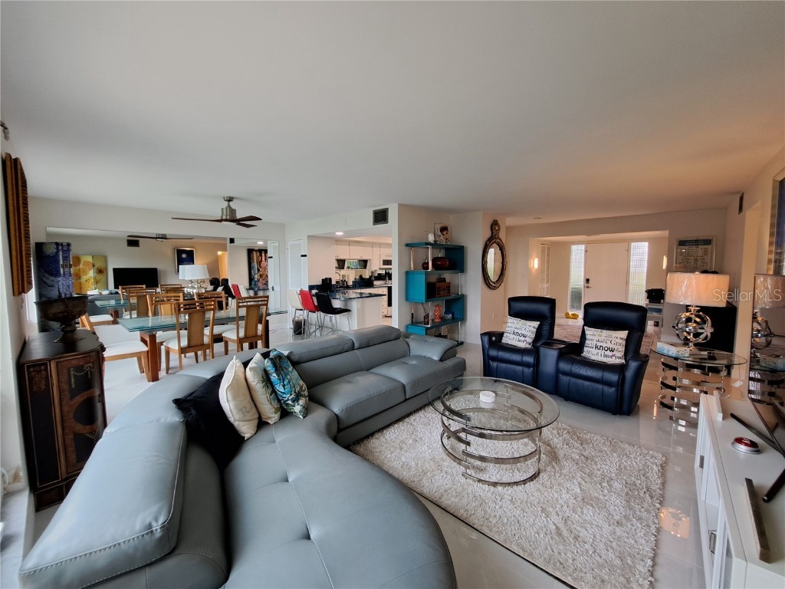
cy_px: 294
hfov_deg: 106.2
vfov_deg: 89.9
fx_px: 295
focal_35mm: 13
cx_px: 392
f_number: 2.2
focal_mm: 1.74
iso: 100
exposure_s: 1/40
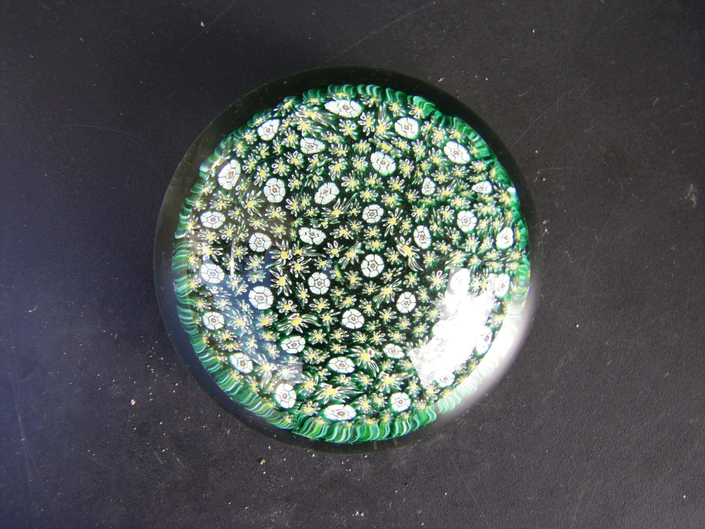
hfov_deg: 49.0
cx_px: 352
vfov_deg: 37.7
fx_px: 774
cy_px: 264
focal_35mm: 38
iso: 64
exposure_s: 1/50
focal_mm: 6.3
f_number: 3.5
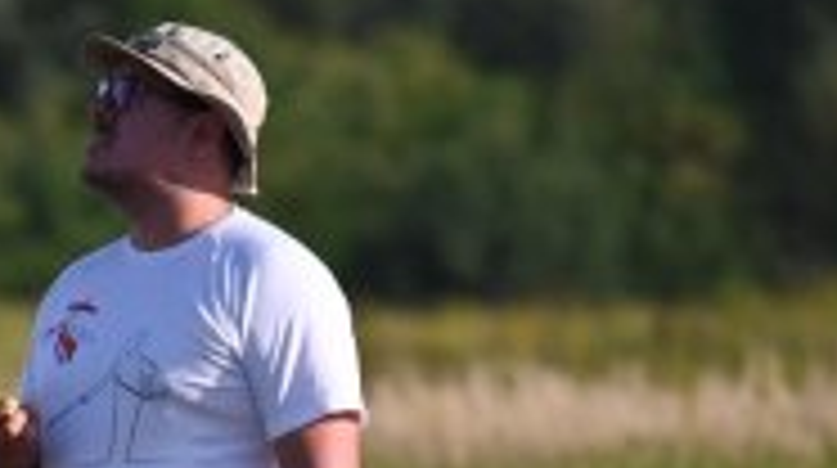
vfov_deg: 1.1
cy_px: 724
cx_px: -20
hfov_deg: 1.9
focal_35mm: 1123
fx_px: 24888
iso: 640
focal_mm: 400
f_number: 6.3
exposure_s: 1/2000
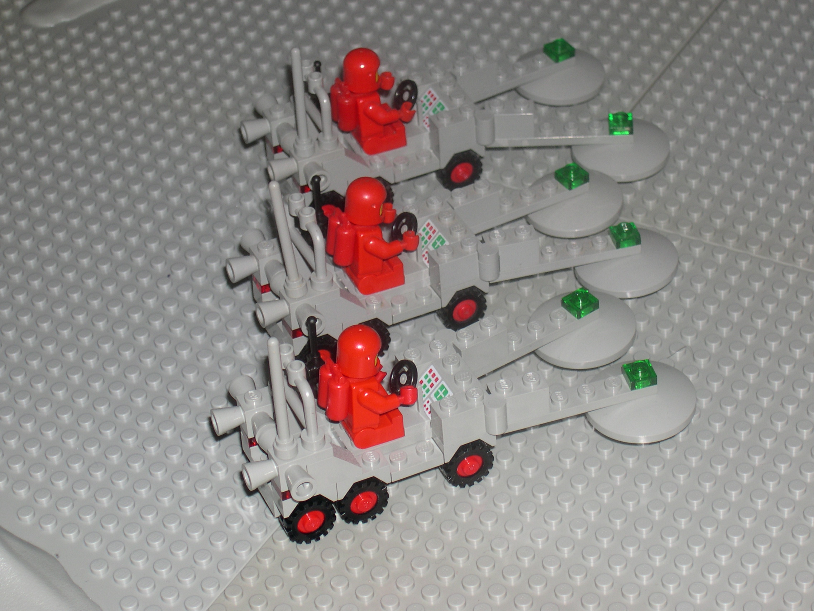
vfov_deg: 14.5
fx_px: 2399
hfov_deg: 19.3
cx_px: 407
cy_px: 306
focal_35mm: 102
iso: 100
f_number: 4.8
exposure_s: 1/60
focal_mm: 21.6
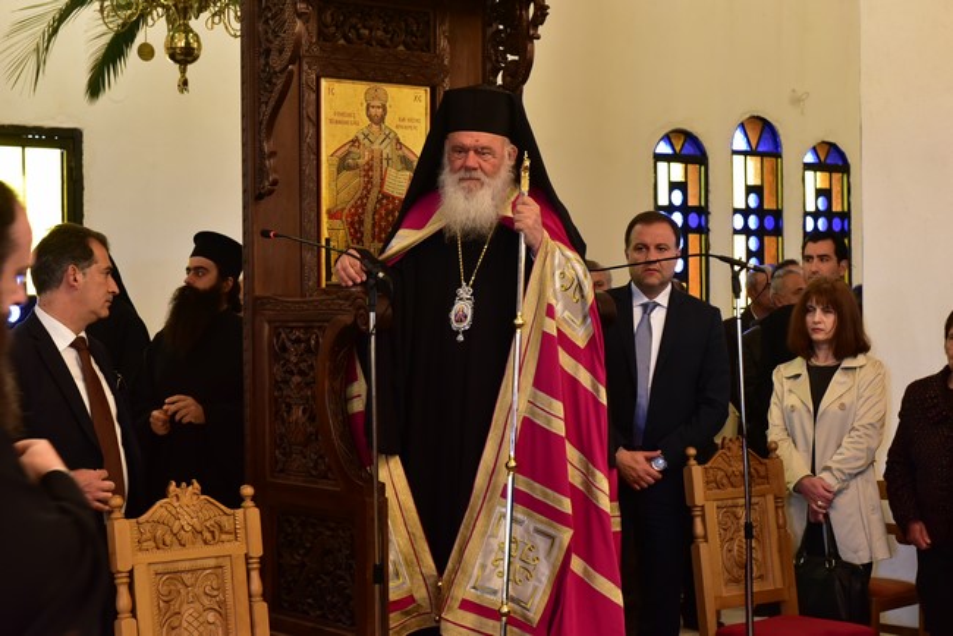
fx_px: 1854
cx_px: 476
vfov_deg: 19.5
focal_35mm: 70
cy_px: 318
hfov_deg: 28.8
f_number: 7.1
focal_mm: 70
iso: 4000
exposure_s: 1/125
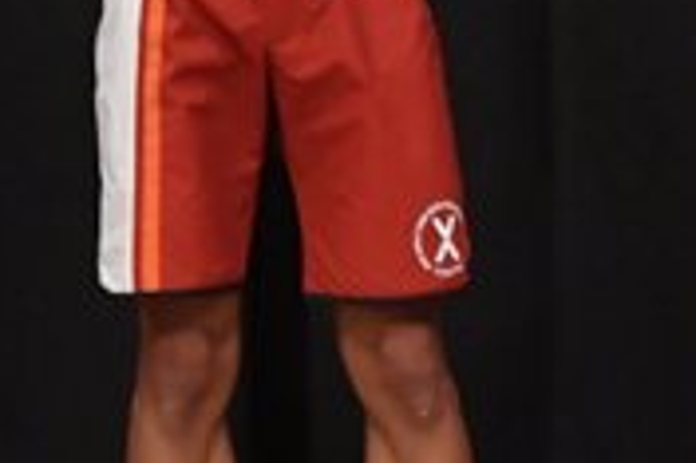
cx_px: 251
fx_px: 20416
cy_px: -20
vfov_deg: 1.3
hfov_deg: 2.0
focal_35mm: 1057
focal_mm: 160
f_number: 5.6
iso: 6400
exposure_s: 1/400
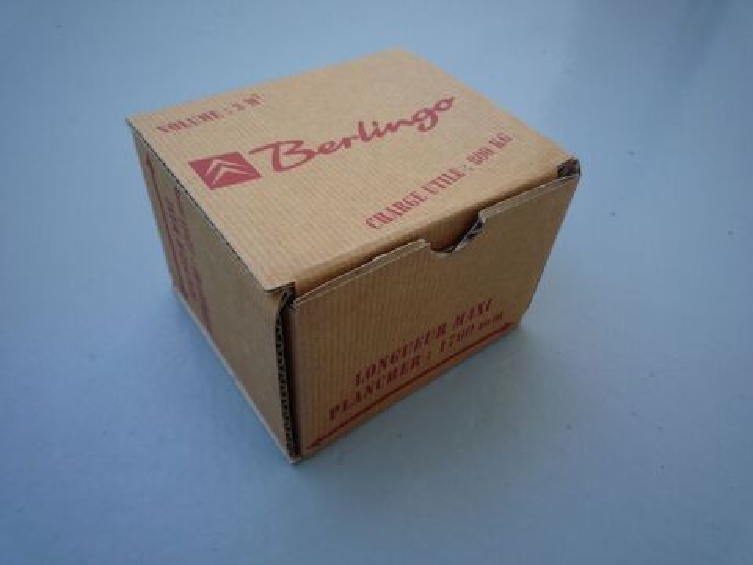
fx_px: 544
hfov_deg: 69.4
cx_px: 376
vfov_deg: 54.9
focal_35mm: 25
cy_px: 282
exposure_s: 1/60
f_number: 2.8
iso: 100
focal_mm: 4.4
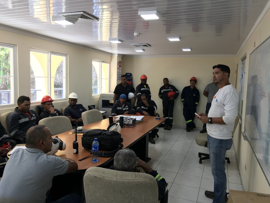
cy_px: 102
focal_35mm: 28
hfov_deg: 63.4
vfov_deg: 49.7
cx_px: 135
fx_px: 218
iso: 25
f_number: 1.8
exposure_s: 1/60
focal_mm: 3.99
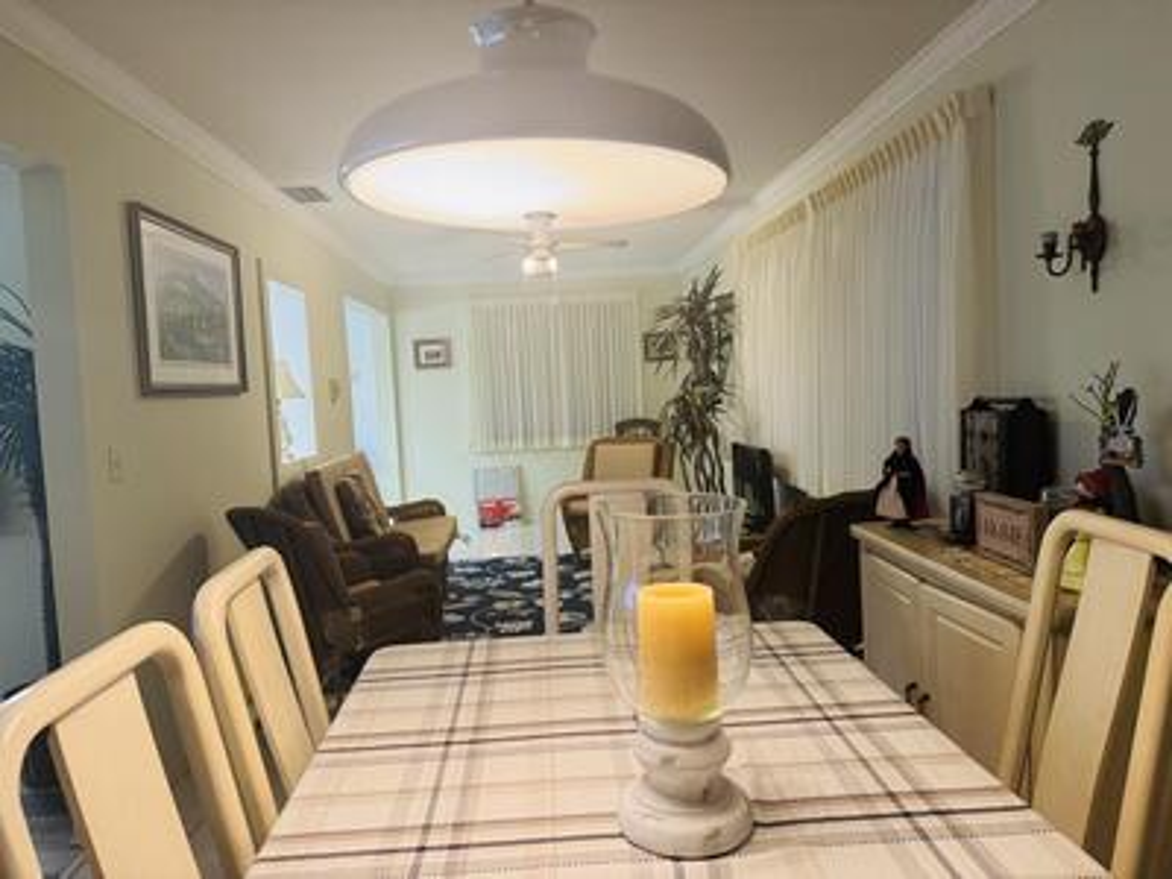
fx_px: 813
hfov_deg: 71.6
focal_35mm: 24
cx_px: 586
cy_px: 440
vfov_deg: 56.8
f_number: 1.78
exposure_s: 1/60
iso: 320
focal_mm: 6.76
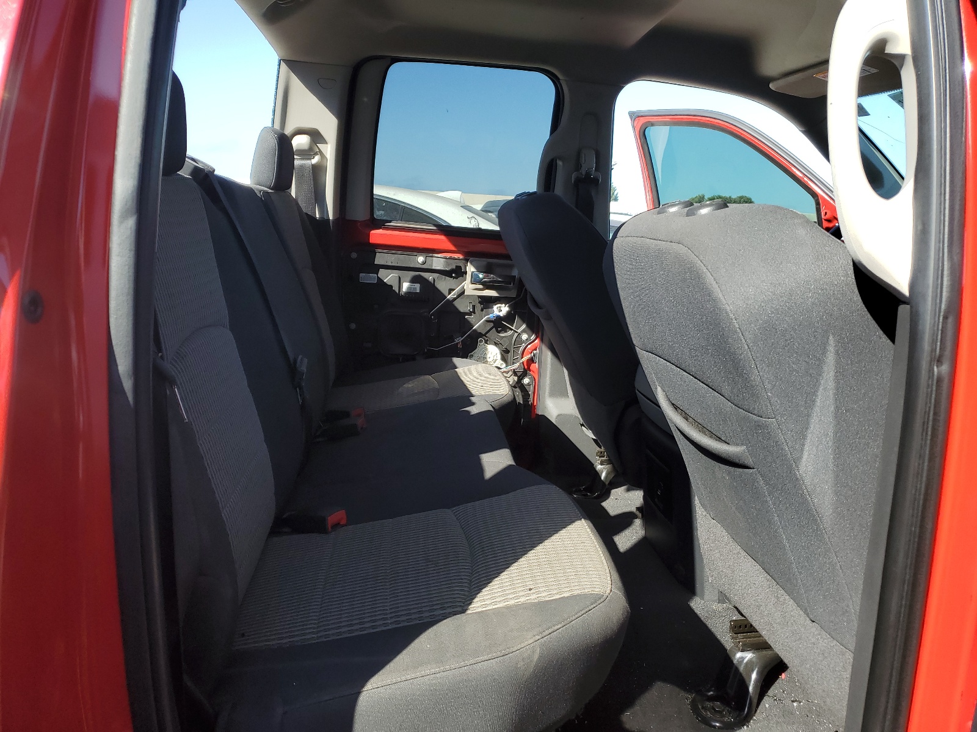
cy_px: 366
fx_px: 734
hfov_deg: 67.3
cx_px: 488
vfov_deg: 53.1
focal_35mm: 26
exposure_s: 1/909
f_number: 1.5
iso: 50
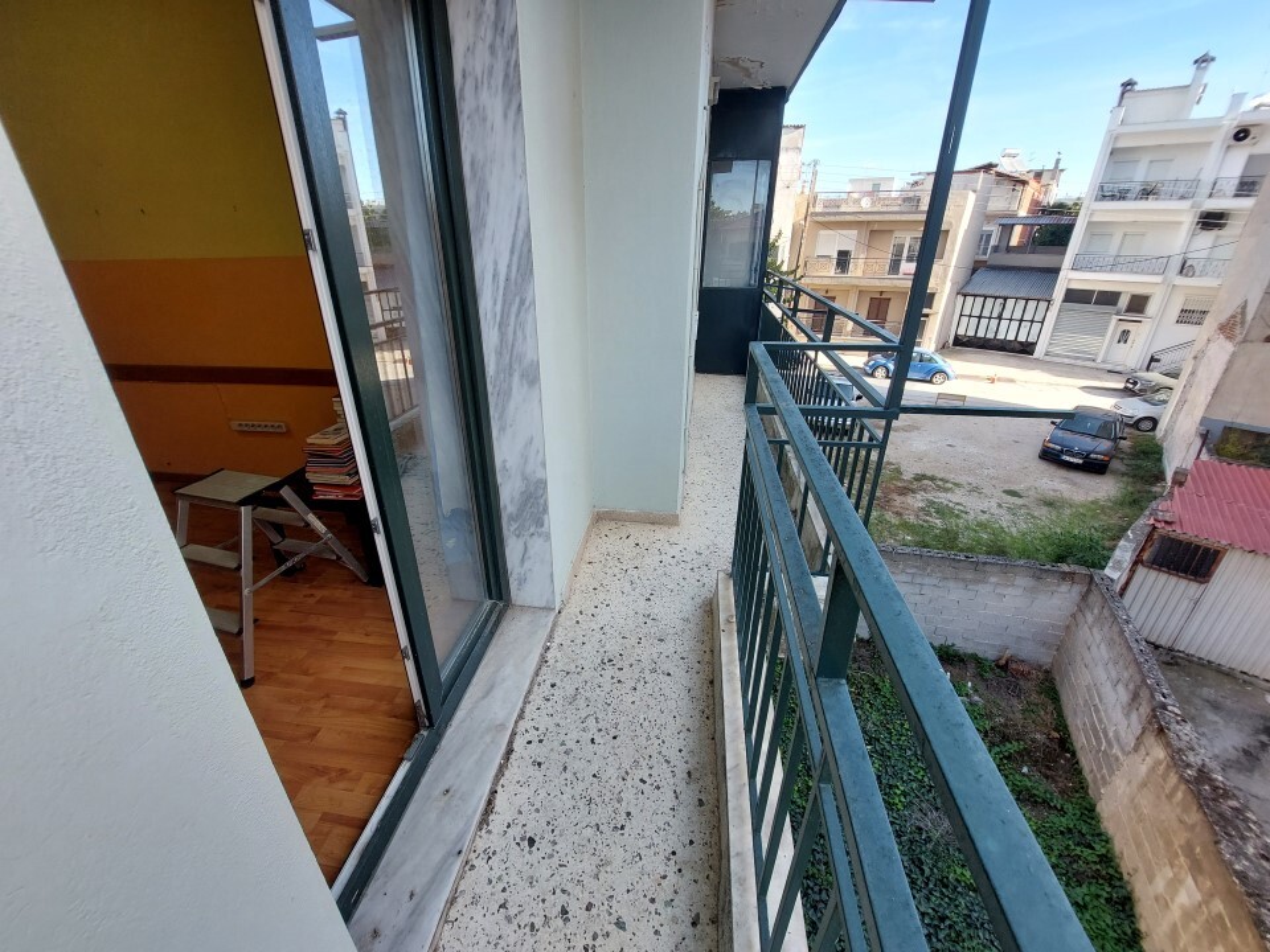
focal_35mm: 13
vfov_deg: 89.9
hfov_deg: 106.2
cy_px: 476
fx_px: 477
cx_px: 635
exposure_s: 1/154
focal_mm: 1.74
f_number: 2.2
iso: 50
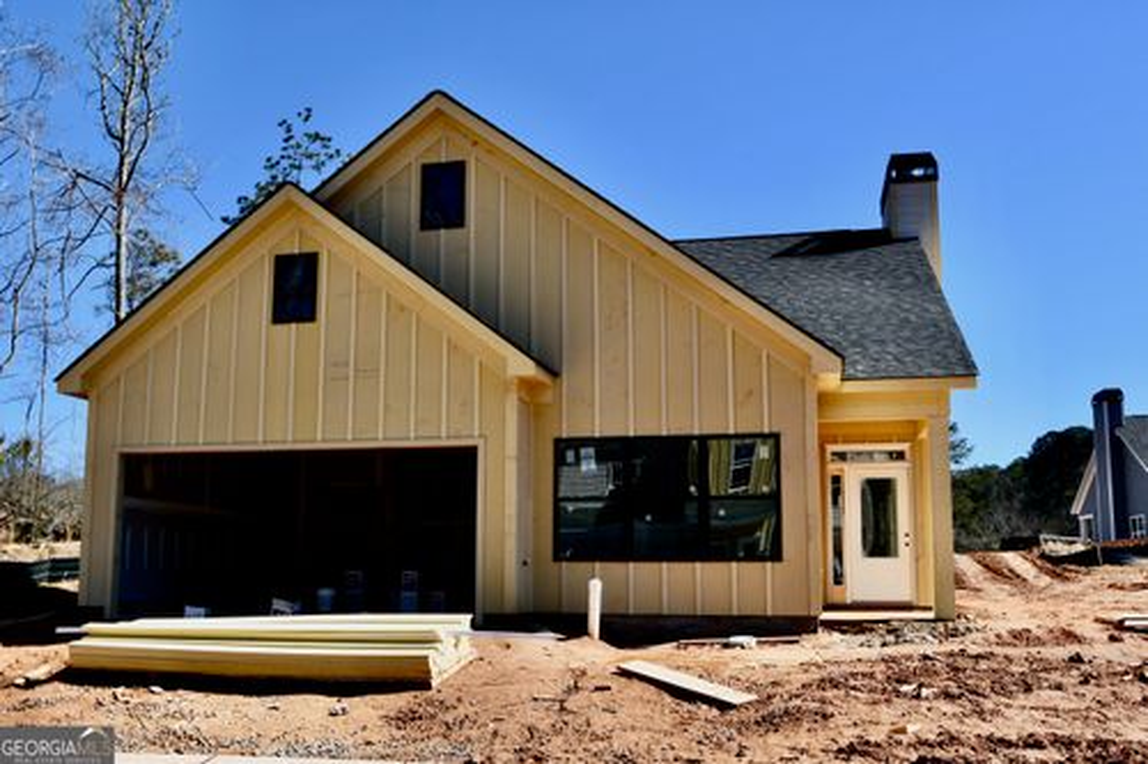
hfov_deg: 61.9
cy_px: 382
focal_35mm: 30
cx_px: 574
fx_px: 956
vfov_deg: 43.6
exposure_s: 1/250
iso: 100
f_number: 8
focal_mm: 20
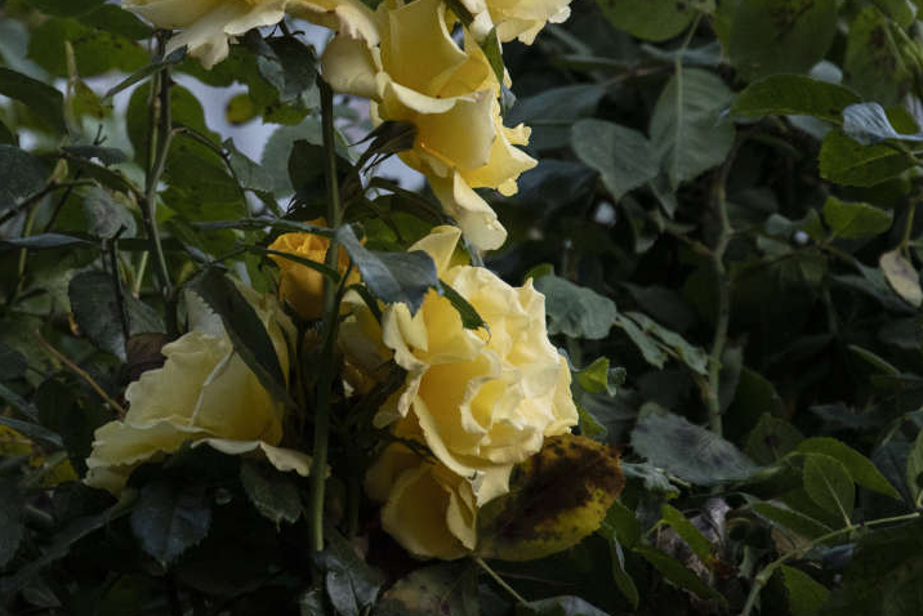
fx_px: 6745
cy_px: 106
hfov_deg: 7.8
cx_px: 266
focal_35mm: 263
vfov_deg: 5.2
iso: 2000
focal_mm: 105
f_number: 8
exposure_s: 1/20
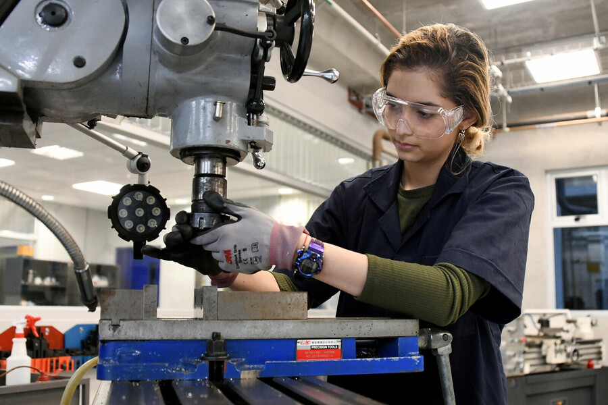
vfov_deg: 46.4
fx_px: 473
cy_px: 202
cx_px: 304
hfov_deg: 65.5
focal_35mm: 28
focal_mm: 28
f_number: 3.5
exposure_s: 1/400
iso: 6400
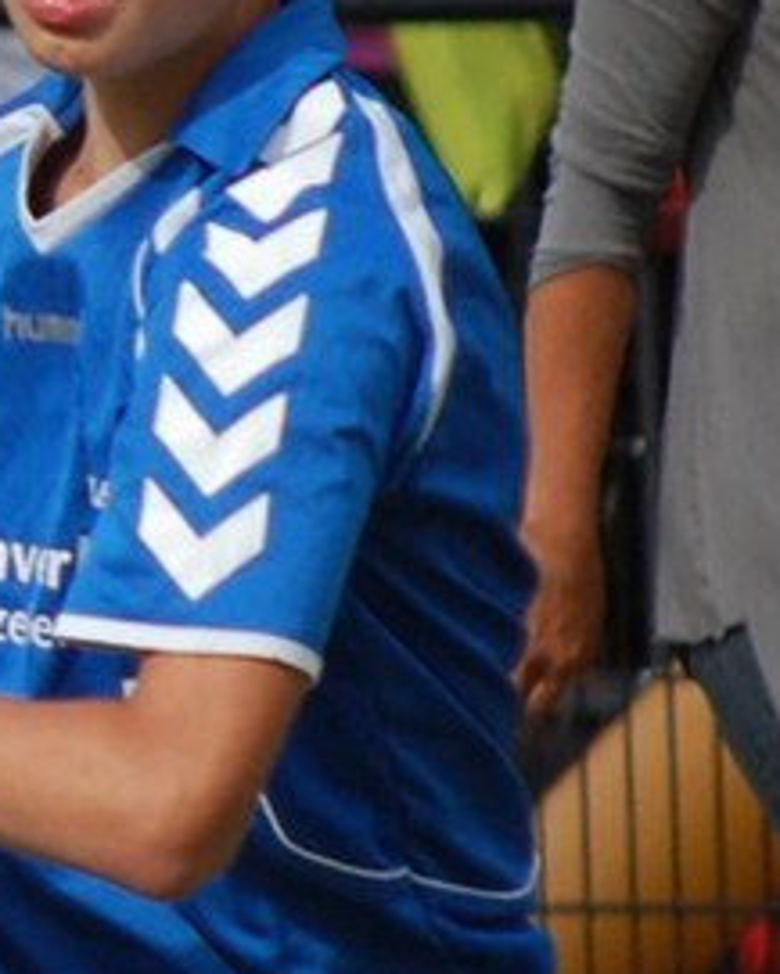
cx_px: 543
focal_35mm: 1063
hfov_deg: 1.5
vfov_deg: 1.8
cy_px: 503
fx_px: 30657
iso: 400
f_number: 5.6
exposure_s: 1/1600
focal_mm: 200
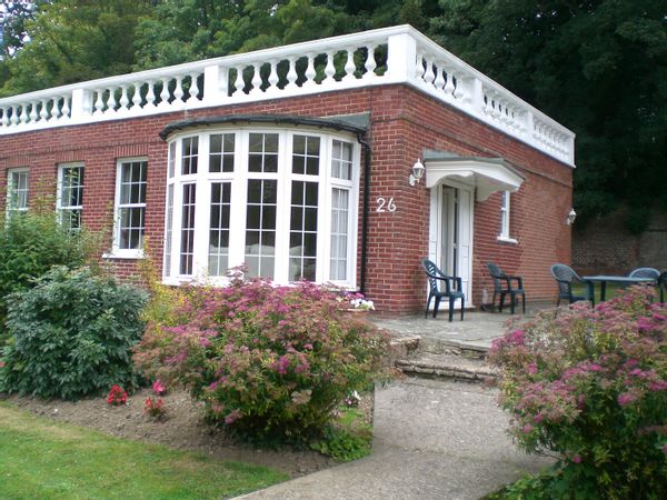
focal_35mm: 38
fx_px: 732
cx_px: 334
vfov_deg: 37.7
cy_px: 250
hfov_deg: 49.0
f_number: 3.1
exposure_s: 1/250
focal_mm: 6.3
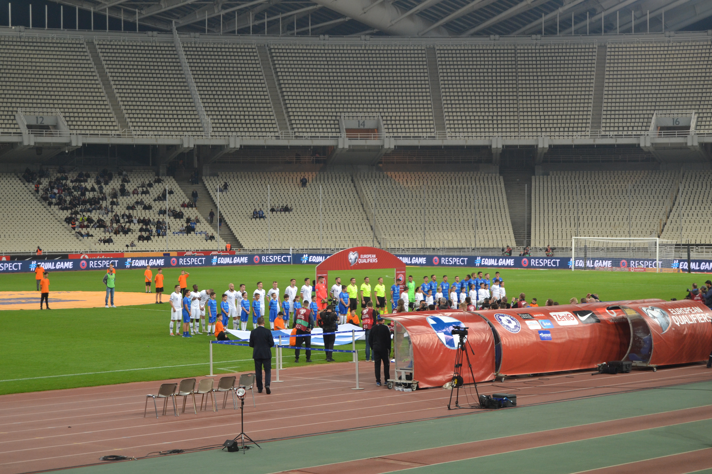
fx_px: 1632
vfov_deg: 16.6
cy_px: 237
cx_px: 356
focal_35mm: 82
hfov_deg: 24.6
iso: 640
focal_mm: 55
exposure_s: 1/60
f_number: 5.6
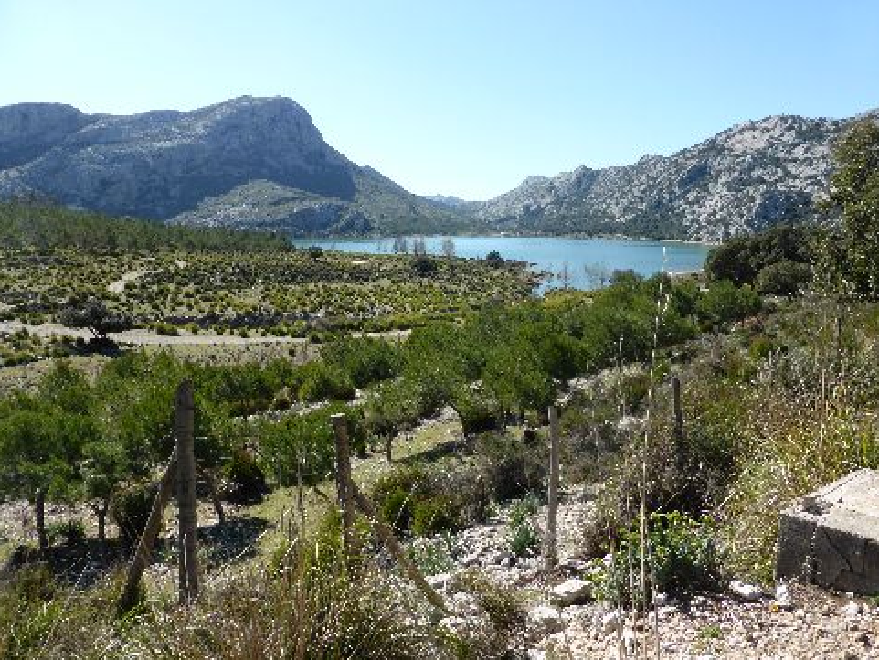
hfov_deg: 67.3
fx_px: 660
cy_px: 341
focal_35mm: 26
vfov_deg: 53.1
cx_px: 446
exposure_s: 1/800
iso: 100
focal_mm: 4.3
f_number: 3.3
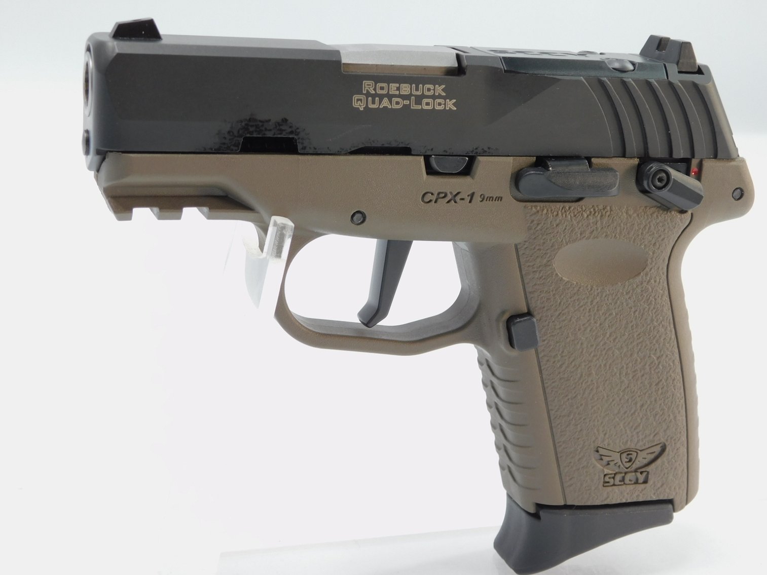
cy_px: 288
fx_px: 1307
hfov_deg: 32.7
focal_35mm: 59
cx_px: 384
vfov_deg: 24.8
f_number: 4
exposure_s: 1/60
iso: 125
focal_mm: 10.4
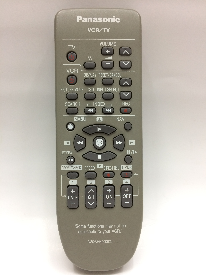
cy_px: 138
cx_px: 103
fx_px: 230
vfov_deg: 61.7
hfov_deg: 48.2
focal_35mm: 29
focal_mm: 4.15
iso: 200
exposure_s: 1/33
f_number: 2.2
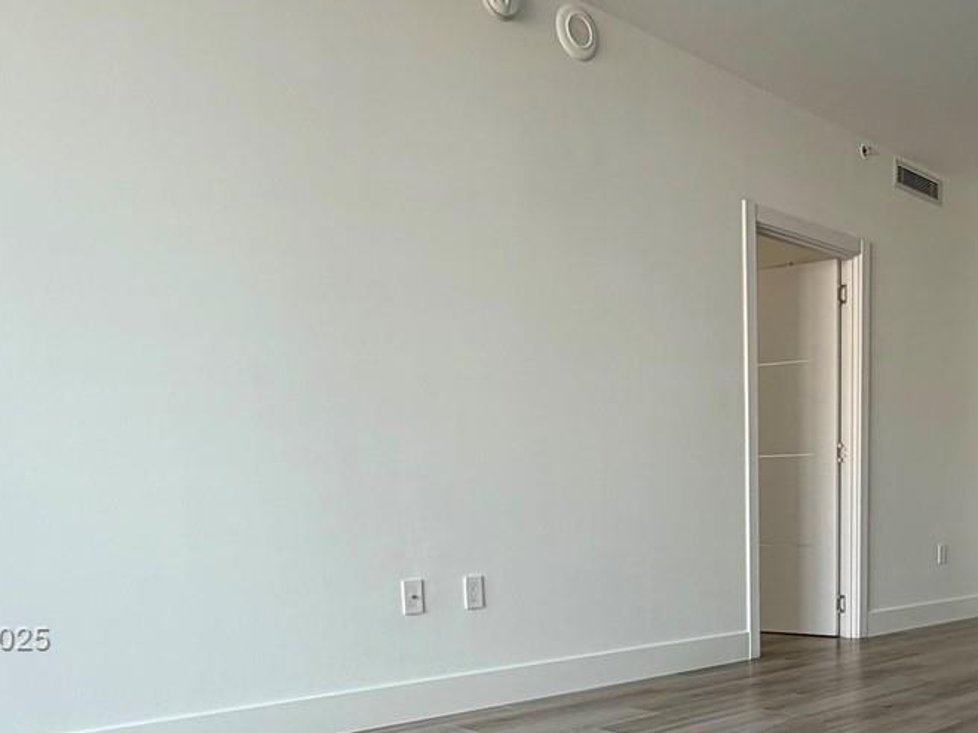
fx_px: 960
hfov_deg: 51.1
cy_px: 641
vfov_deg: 39.2
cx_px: 761
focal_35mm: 34
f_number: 2.2
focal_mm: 2.22
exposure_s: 1/121
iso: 50
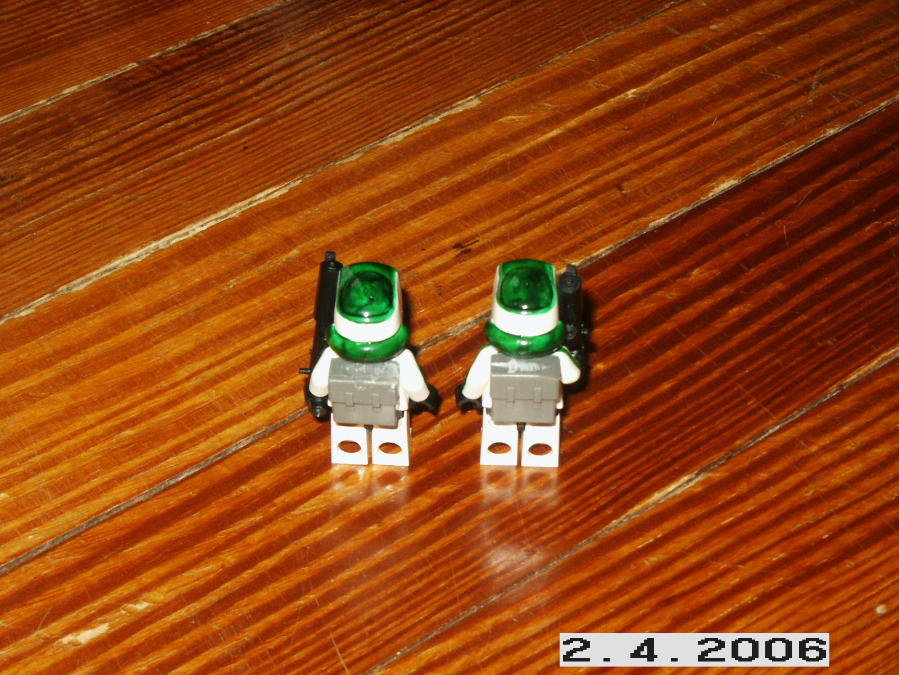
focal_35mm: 102
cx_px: 450
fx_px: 2649
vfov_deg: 14.5
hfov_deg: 19.3
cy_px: 338
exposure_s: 1/90
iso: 200
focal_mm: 20.84
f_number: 8
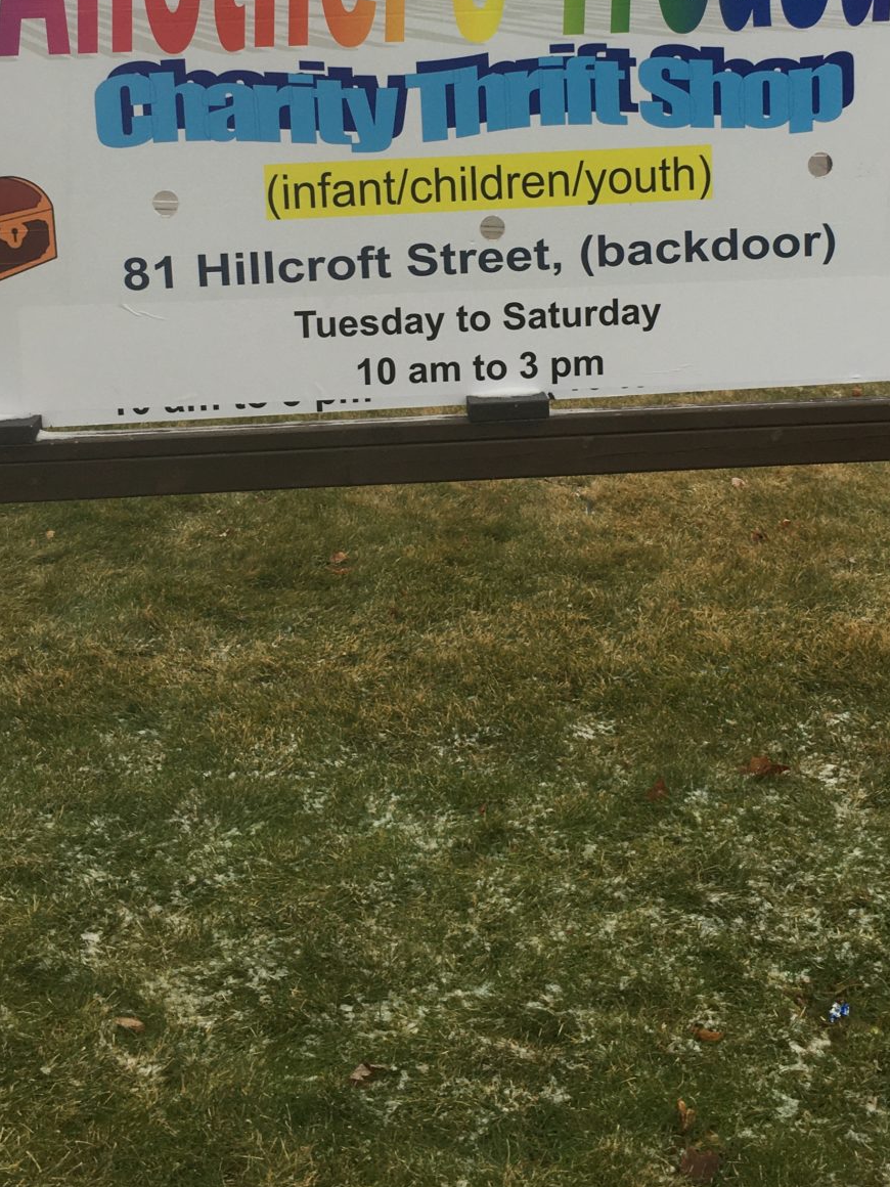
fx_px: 1645
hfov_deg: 30.3
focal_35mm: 48
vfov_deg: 38.8
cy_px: 328
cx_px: 473
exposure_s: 1/120
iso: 25
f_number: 2.2
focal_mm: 4.15
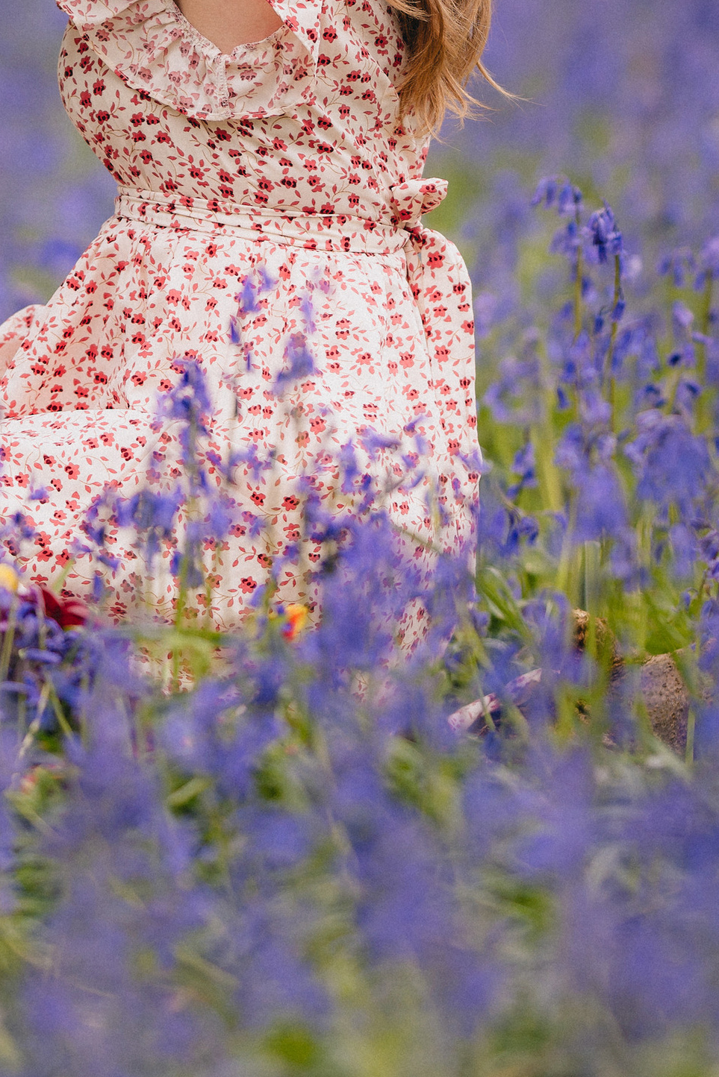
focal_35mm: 359
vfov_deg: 5.7
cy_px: -96
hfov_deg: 3.8
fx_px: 10752
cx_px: 139
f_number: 1.8
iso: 80
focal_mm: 135
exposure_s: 1/400
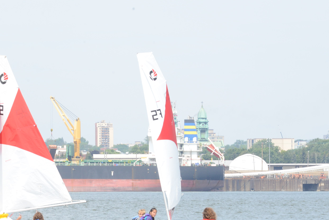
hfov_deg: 6.7
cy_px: 145
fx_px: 2824
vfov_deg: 4.4
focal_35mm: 309
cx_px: 61
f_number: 20
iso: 1000
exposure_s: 1/320
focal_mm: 170
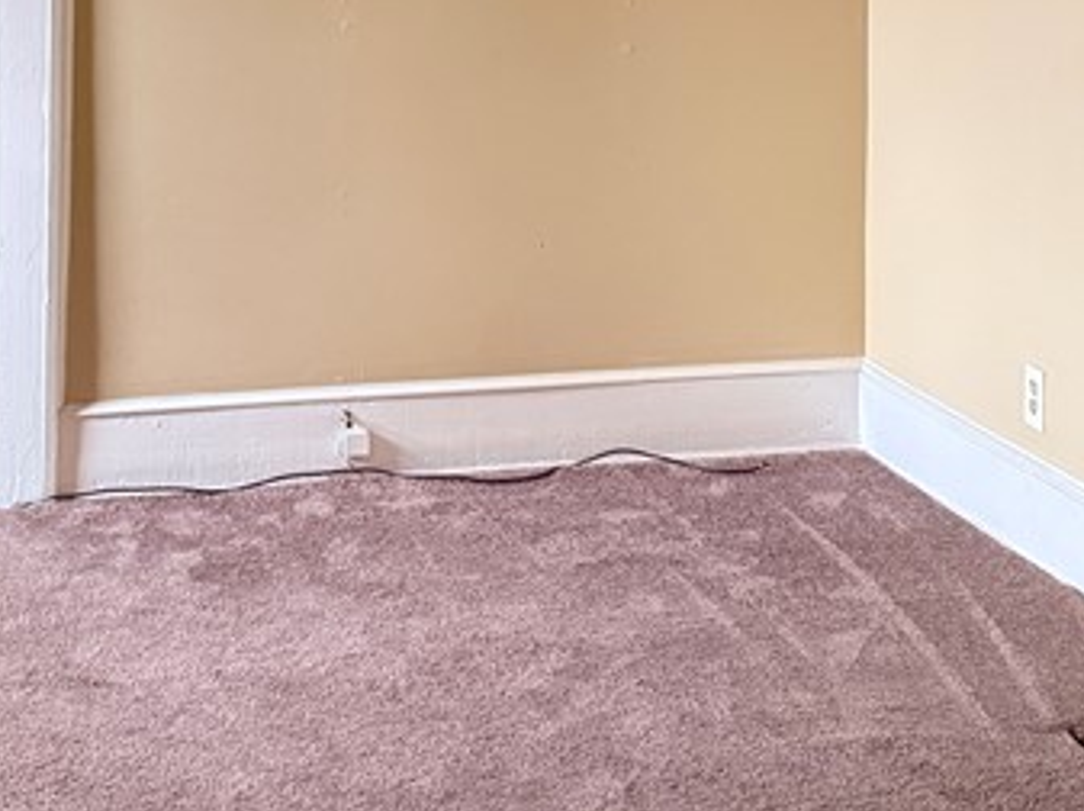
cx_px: 528
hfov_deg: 26.7
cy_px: -138
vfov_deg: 19.1
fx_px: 2284
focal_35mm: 73
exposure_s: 1/60
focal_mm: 6.76
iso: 640
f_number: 1.78
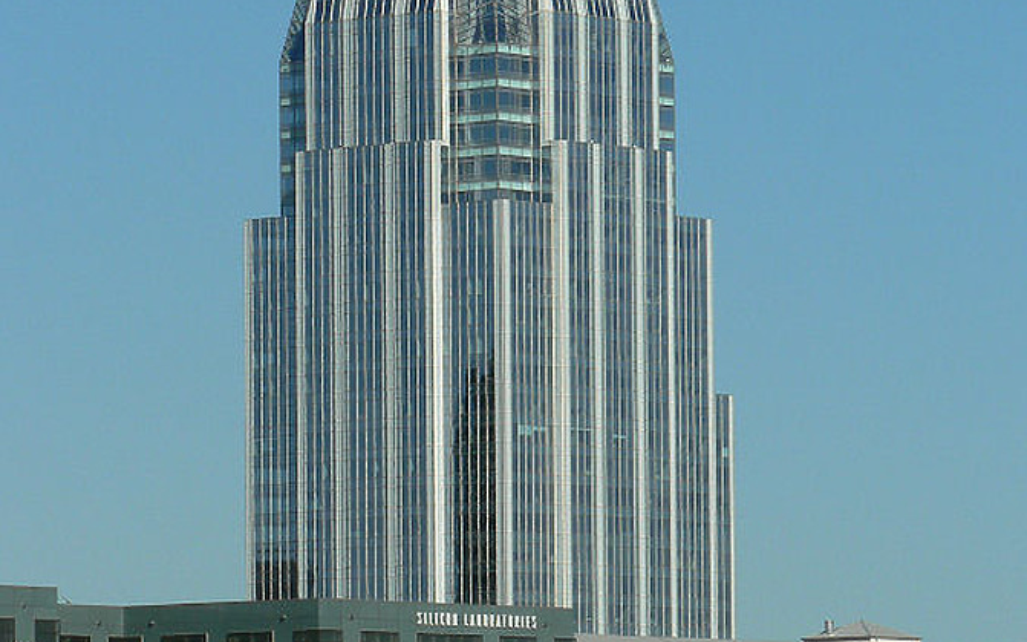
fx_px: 8311
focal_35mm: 297
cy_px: 283
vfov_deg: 4.4
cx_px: 514
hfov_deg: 7.1
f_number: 8
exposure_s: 1/400
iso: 80
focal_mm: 34.8
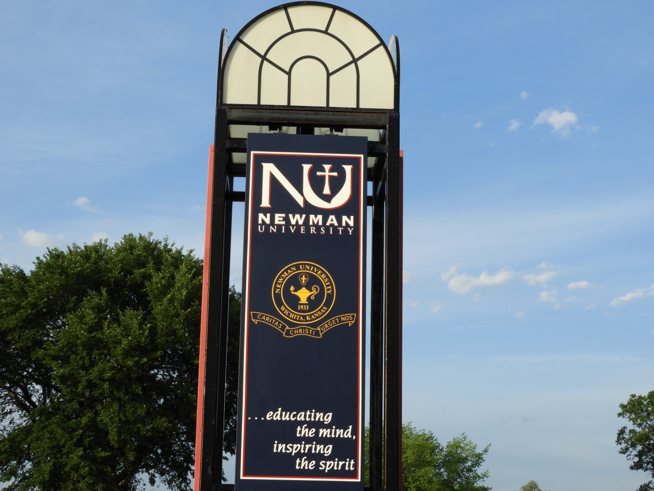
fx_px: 1228
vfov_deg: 22.6
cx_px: 327
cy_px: 246
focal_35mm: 65
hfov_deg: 29.8
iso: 100
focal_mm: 11.6
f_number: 4.2
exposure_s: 1/400
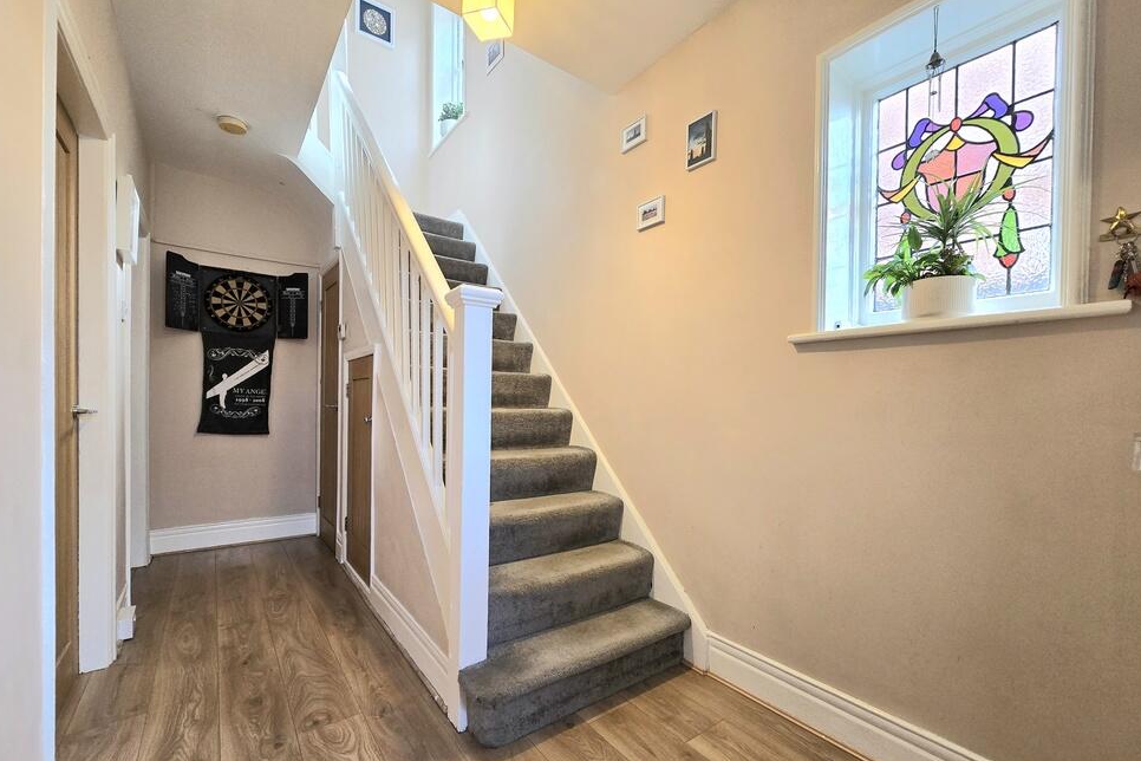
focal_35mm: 14
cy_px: 402
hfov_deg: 104.3
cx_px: 575
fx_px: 444
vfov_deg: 81.1
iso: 100
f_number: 2.2
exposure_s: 1/50.3
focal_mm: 2.2
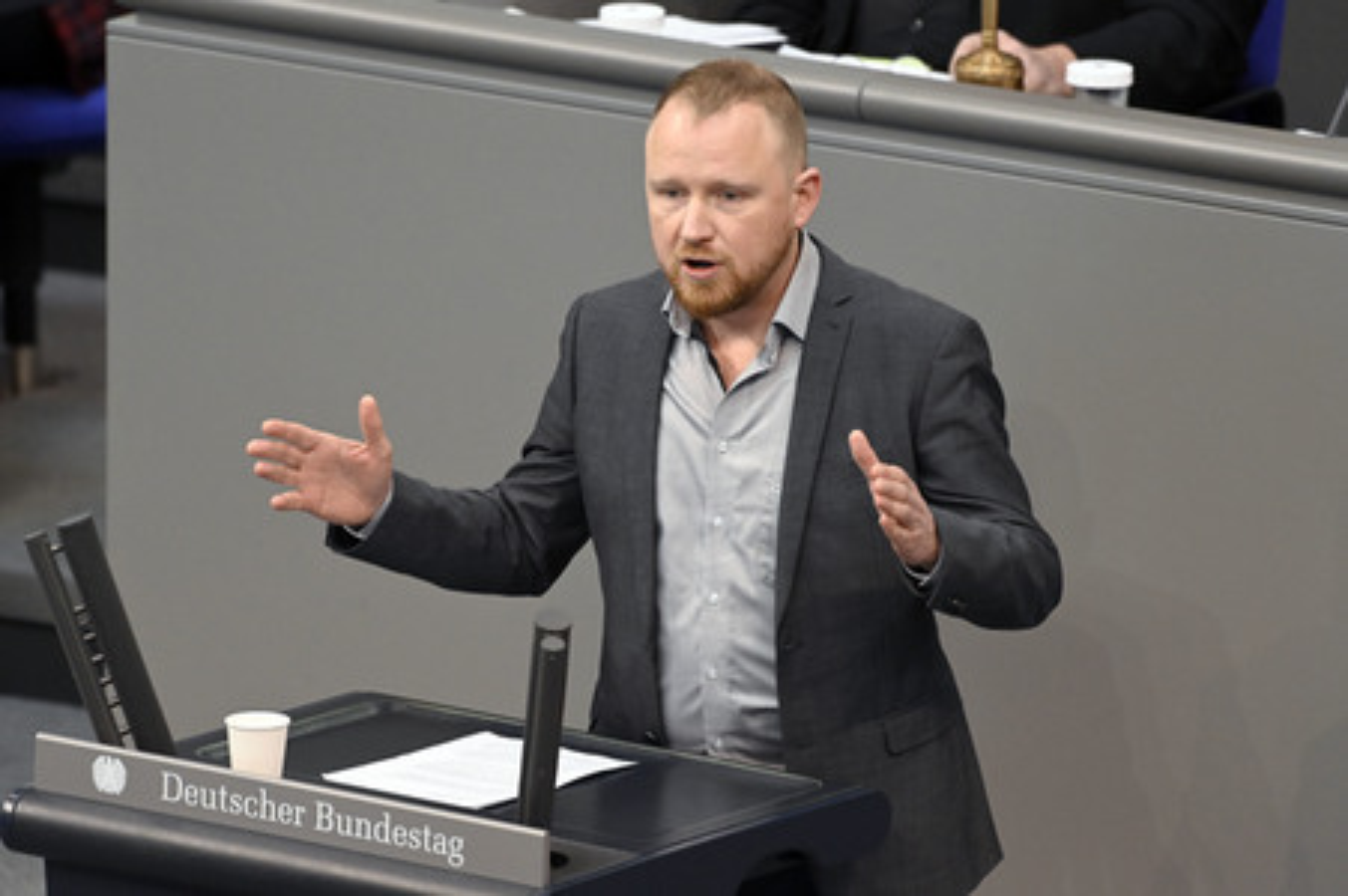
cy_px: 448
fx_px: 14592
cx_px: 674
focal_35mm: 390
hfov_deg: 5.3
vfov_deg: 3.5
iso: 8000
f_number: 5.6
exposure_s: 1/320
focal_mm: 390
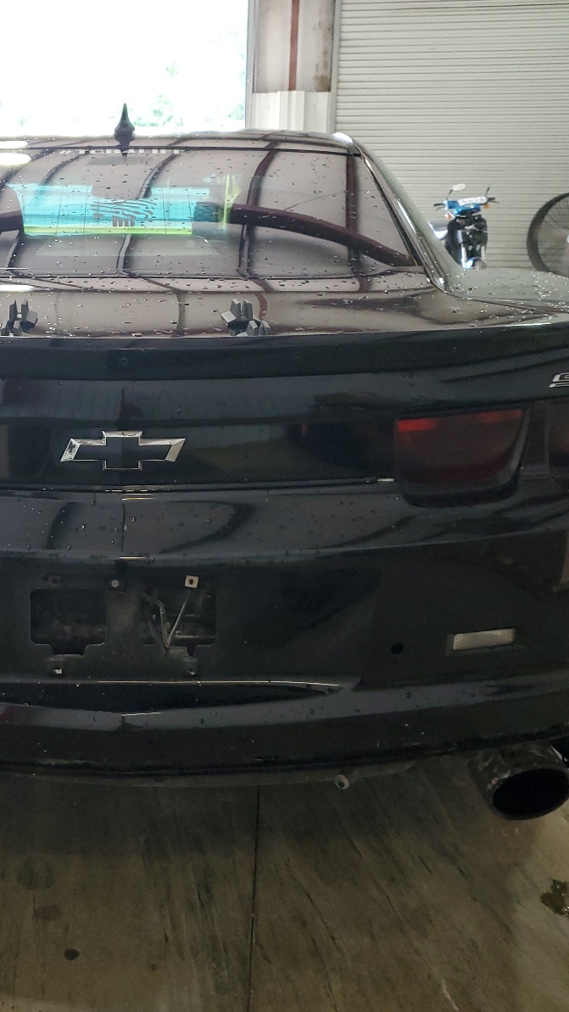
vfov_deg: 52.8
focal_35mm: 38
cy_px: 508
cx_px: 125
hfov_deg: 30.5
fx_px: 1019
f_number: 1.5
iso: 186
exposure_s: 1/60.2
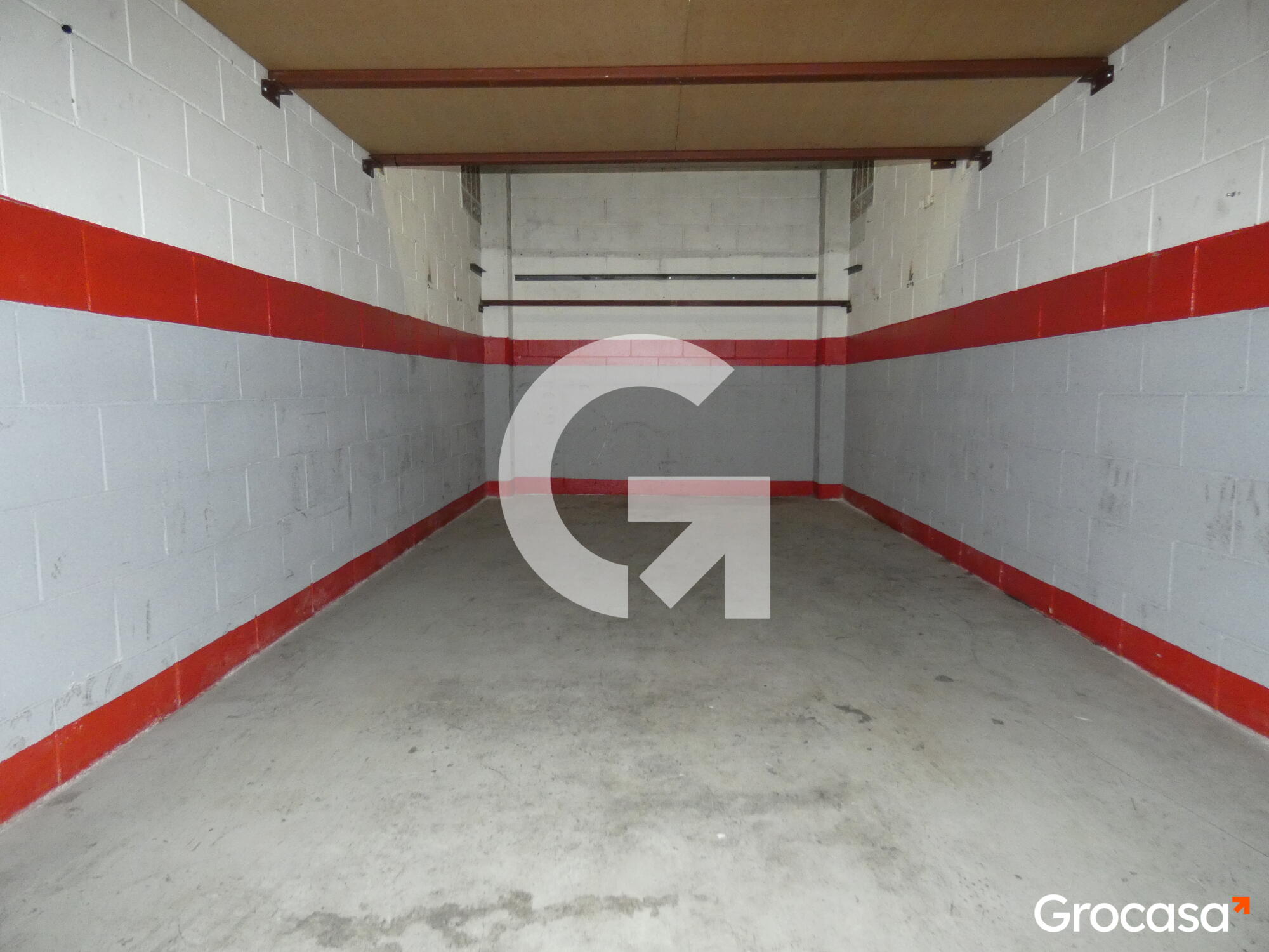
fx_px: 733
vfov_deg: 66.0
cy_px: 476
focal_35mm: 20
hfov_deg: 81.7
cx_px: 634
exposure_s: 1/60
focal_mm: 3.6
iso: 500
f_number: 2.8
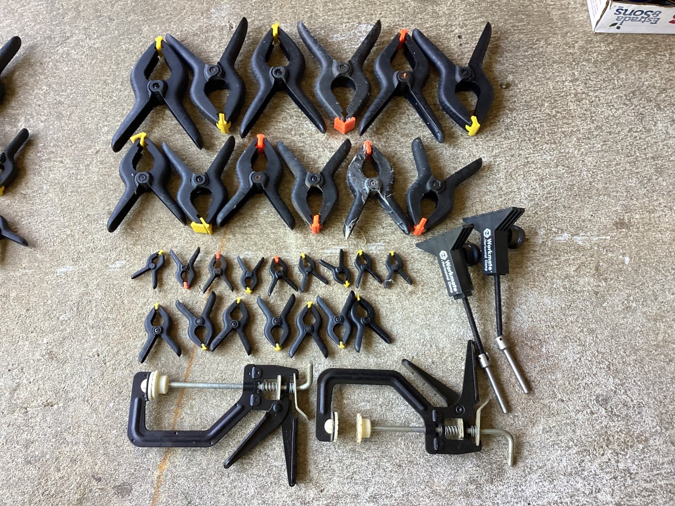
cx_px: 338
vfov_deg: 45.4
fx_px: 605
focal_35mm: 31
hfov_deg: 58.3
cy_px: 253
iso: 125
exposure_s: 1/60
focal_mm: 3.3
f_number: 2.4
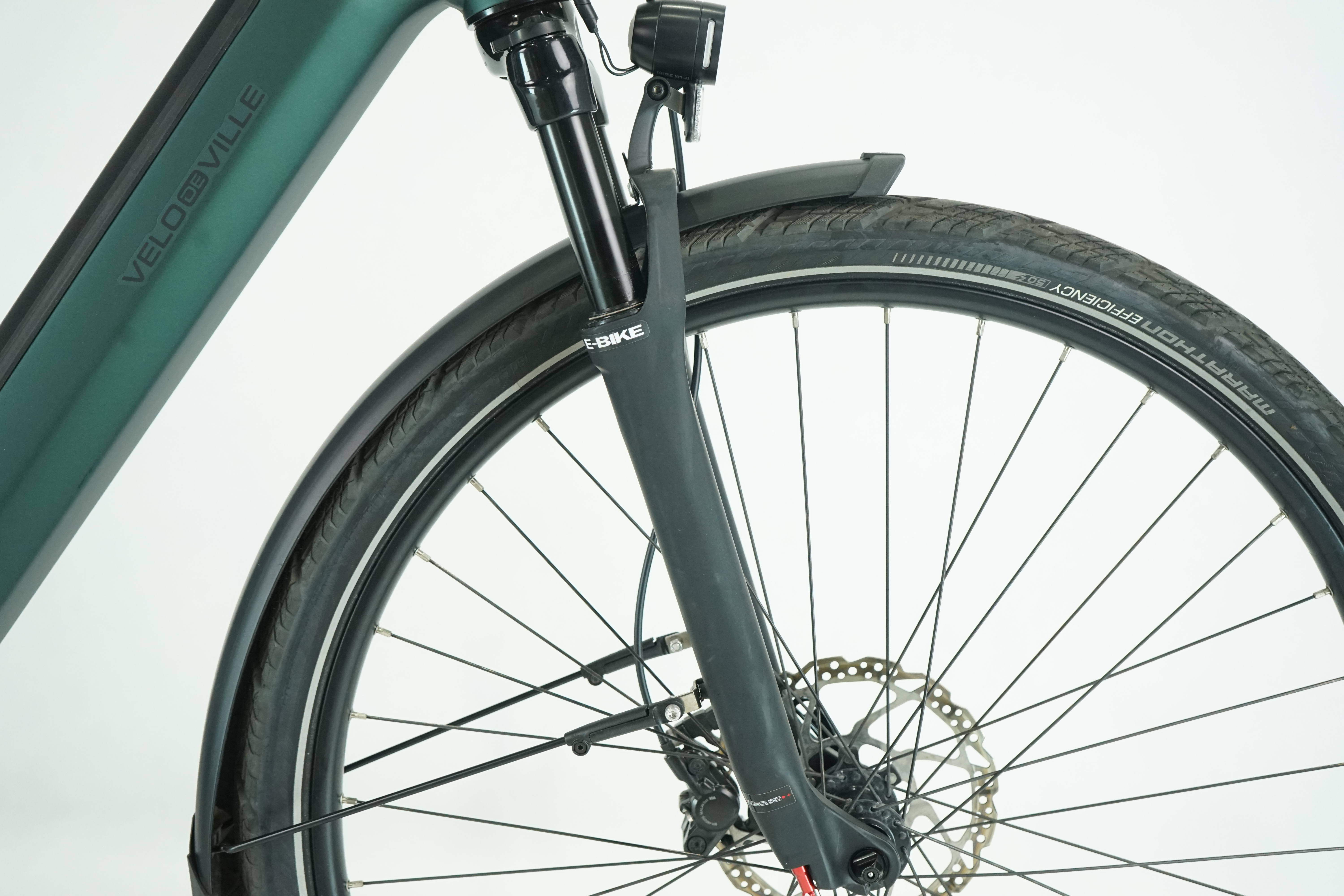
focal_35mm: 41
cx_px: 672
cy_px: 448
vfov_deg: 32.6
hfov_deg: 47.4
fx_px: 1531
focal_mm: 41
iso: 2500
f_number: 5.6
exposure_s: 1/200
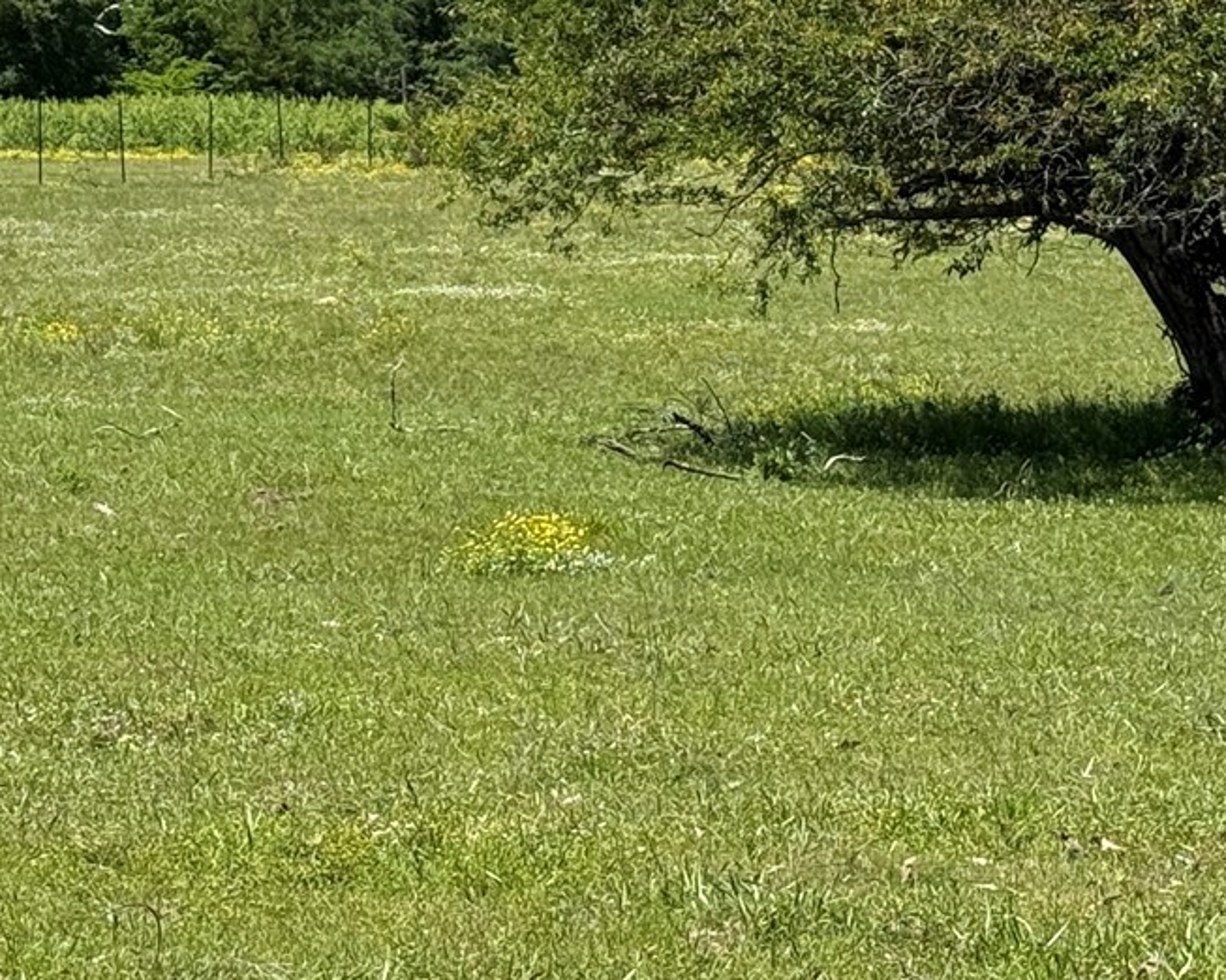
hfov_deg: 13.1
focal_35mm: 147
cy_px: -180
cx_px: 867
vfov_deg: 10.3
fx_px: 5332
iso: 64
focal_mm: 6.76
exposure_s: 1/4098
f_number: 1.78
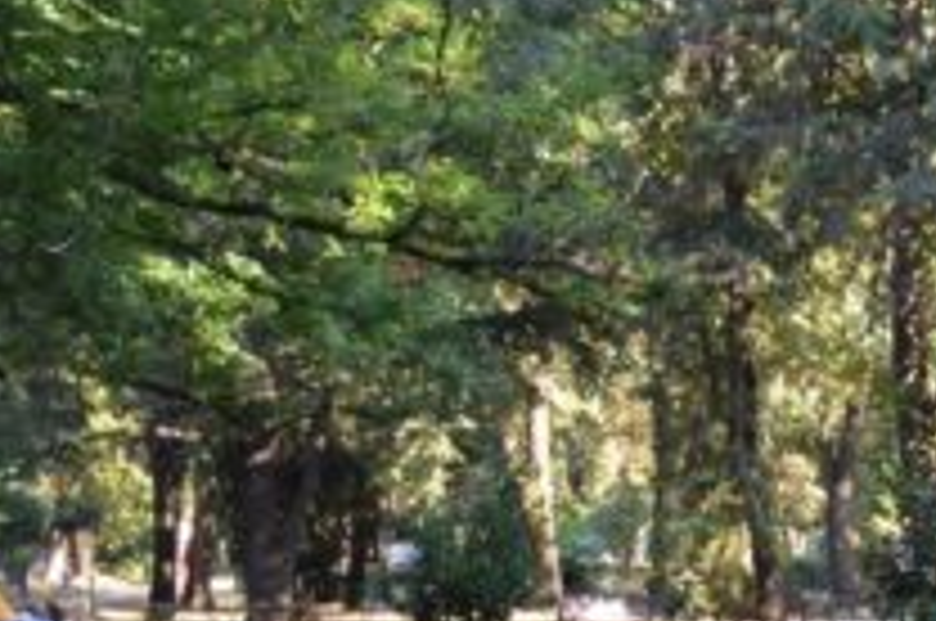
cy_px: 470
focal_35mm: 122
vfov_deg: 11.2
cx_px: 1220
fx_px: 3167
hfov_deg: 15.9
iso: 400
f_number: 5
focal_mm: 22
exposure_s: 1/100
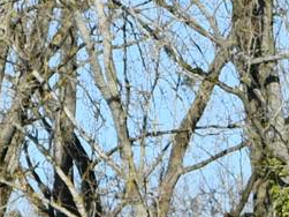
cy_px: 525
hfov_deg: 2.5
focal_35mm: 772
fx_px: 6442
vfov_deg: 1.9
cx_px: -431
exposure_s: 1/320
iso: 100
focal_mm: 70
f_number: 9
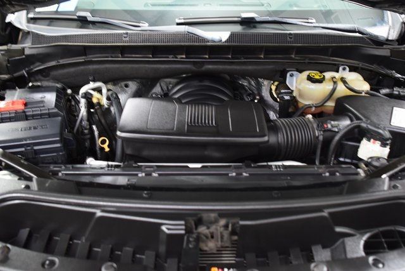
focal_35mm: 36
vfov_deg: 36.9
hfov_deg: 53.1
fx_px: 405
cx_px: 202
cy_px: 136
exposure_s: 1/25
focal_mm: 24
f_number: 2.8
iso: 1600
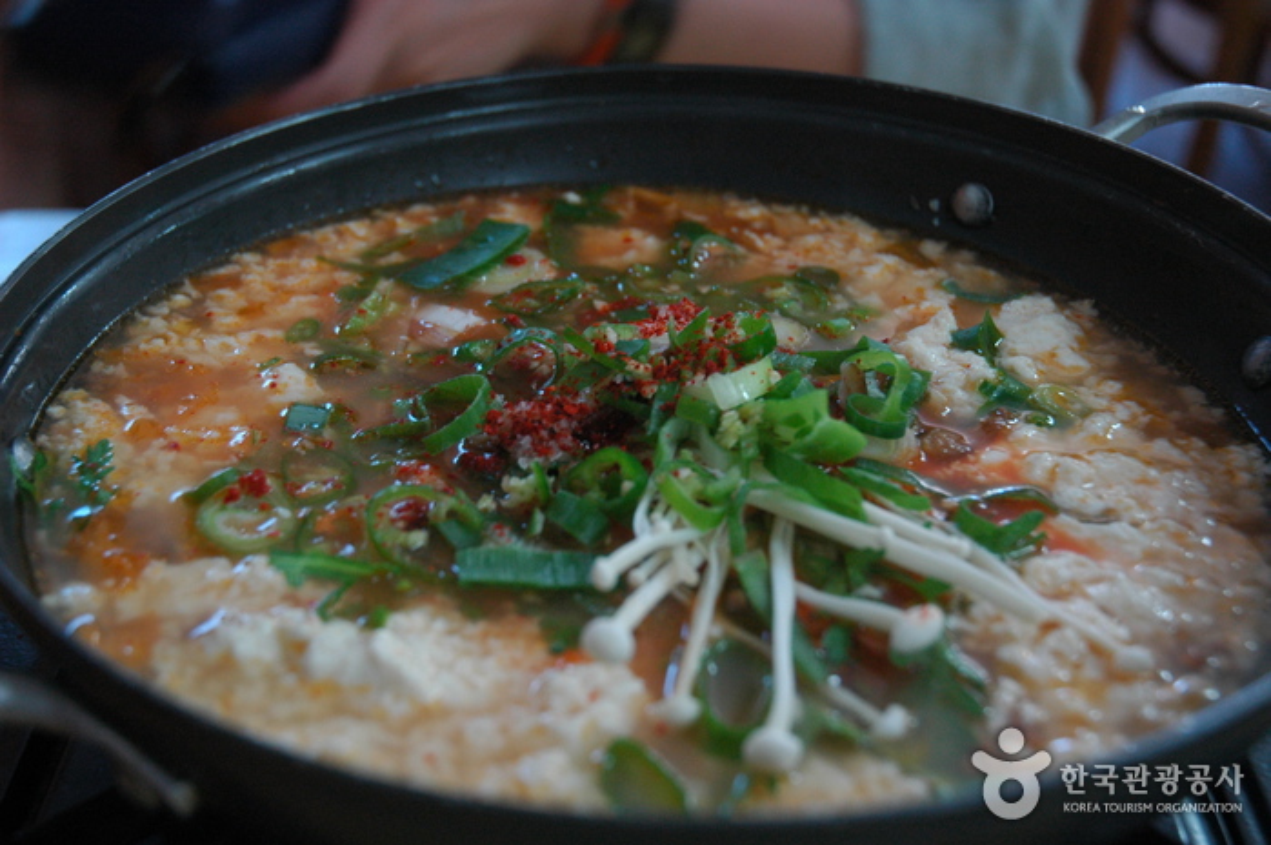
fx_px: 1852
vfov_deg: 25.7
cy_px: 422
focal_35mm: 52
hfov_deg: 37.9
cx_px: 636
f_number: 4.2
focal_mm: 35
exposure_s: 1/40
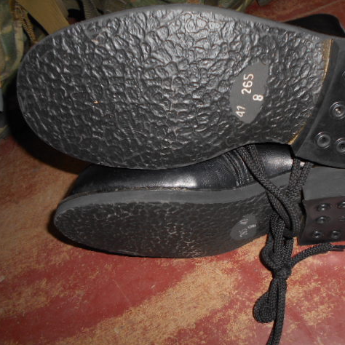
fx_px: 350
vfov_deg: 52.5
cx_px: 219
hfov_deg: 51.9
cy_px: 174
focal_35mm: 31
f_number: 3.2
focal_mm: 4.6
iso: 80
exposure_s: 1/25
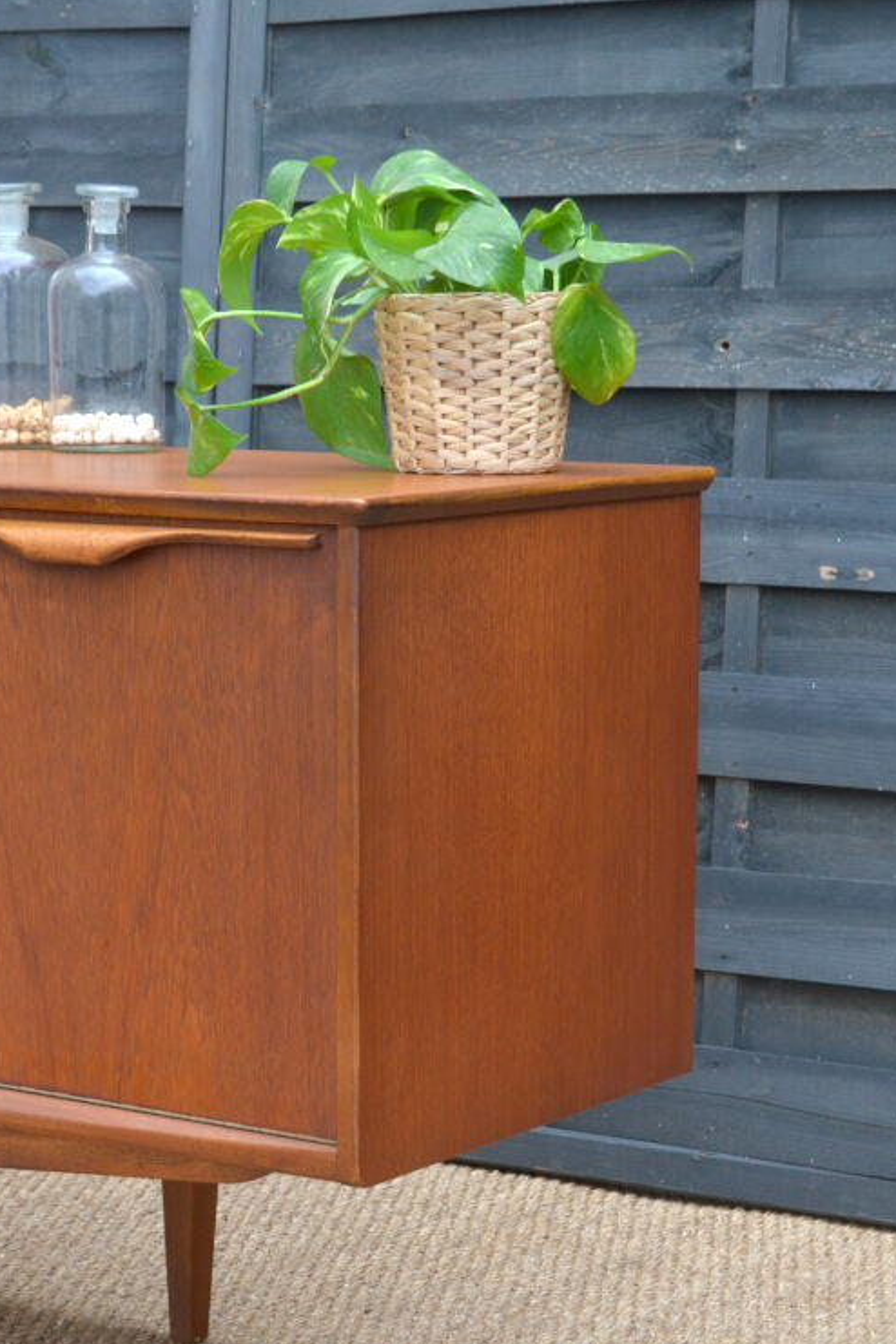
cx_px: 292
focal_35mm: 96
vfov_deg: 21.3
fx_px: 3573
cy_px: 829
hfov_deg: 14.3
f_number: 5.3
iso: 320
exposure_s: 1/125
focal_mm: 45
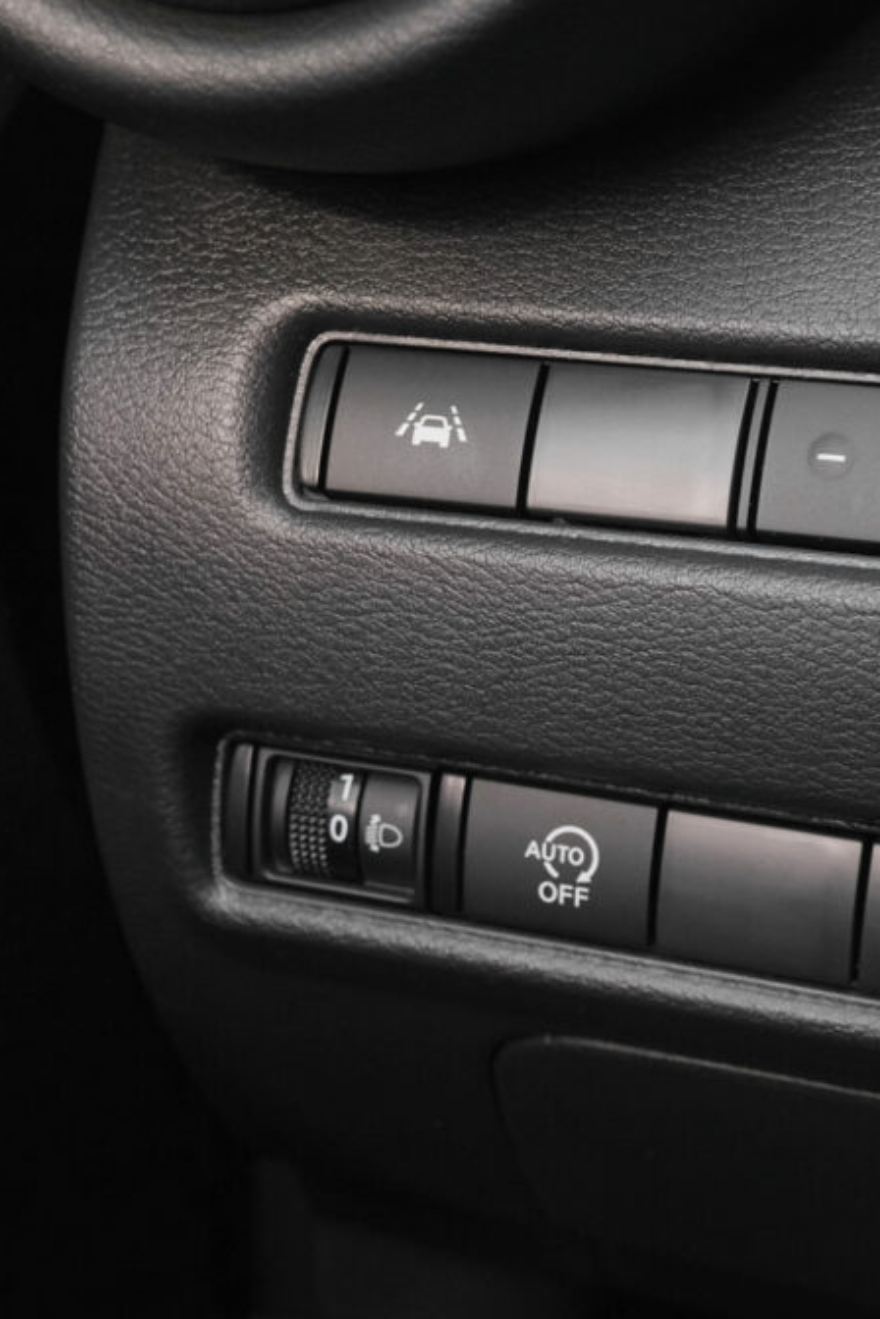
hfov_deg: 21.2
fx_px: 2346
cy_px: 655
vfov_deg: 31.4
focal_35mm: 64
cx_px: 446
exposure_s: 1/40
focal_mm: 28
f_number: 7.1
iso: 2000
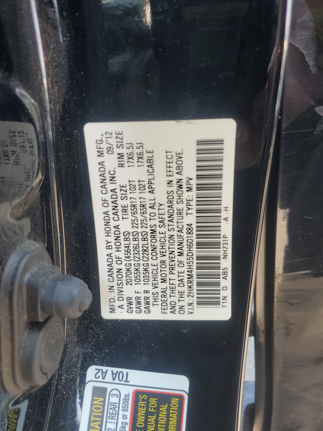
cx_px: 162
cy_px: 216
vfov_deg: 67.3
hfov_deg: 53.1
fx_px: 323
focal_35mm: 26
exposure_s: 1/139
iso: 50
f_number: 1.5
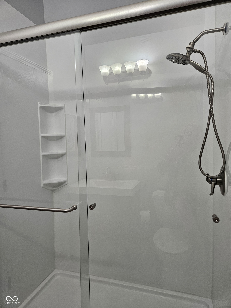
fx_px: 205
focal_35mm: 23
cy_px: 154
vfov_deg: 73.9
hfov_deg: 58.9
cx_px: 116
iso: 200
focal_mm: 5.4
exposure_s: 1/120
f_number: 1.8
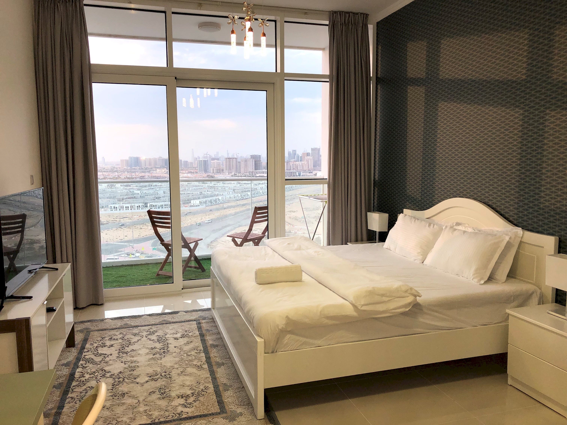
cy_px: 212
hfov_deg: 63.4
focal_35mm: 28
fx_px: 459
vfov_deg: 49.7
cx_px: 284
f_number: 1.8
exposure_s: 1/120
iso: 25
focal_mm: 3.99
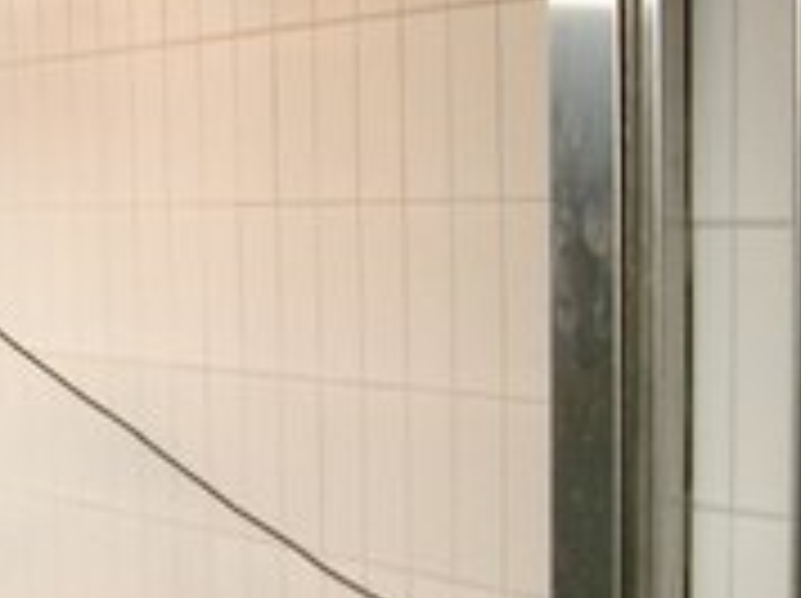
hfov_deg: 15.5
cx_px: 36
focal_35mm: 125
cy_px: 841
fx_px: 2889
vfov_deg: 11.4
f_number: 2.6
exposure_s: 1/50
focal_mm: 7.6
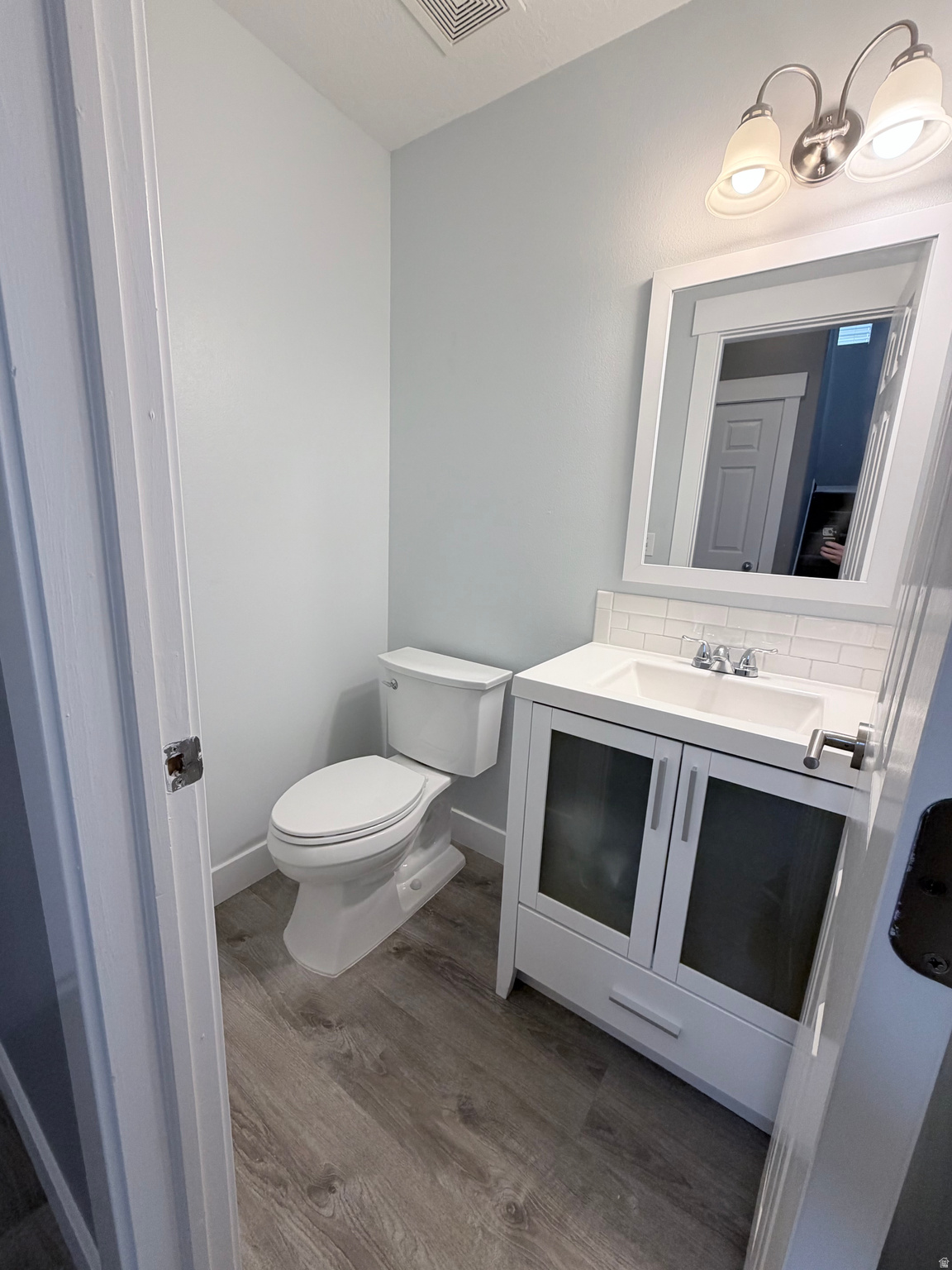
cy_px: 635
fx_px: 513
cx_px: 476
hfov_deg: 85.7
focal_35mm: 14
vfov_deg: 102.1
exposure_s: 1/120
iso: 160
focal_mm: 2.22
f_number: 2.2
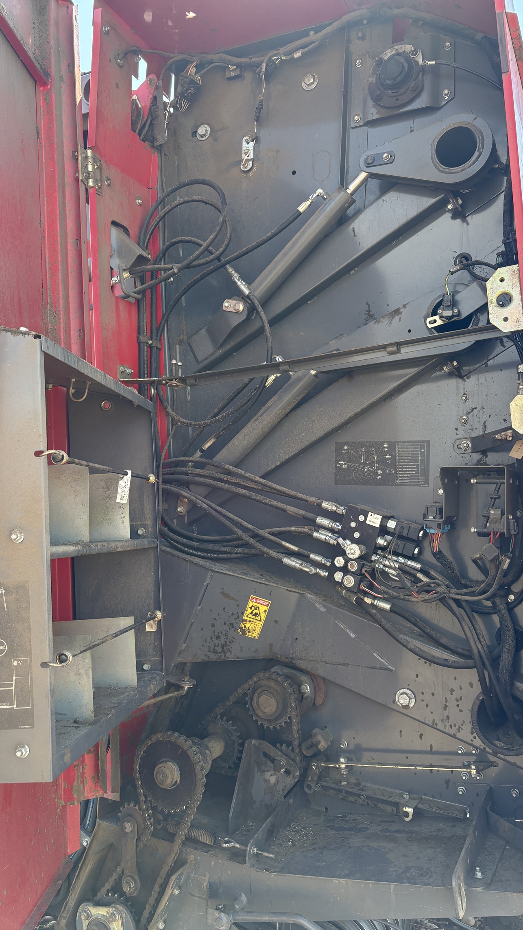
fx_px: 715
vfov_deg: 66.1
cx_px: 259
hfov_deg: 40.2
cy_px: 462
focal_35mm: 29
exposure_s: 1/596
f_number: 1.6
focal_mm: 5.96
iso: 64
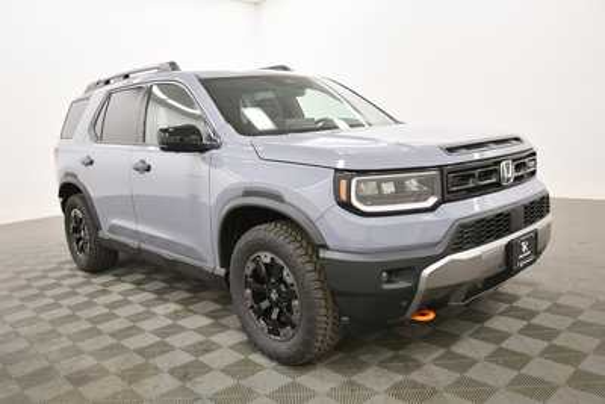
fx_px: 504
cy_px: 202
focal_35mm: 30
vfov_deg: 43.6
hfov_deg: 61.9
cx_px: 302
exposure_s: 1/125
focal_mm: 20
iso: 1400
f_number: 5.6
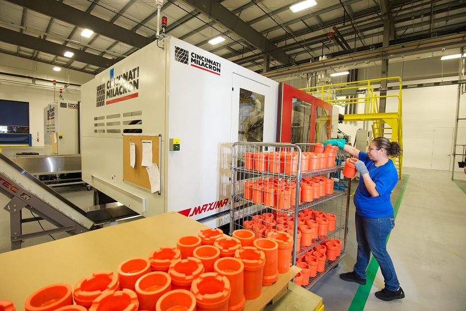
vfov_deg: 73.7
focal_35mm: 16
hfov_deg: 96.8
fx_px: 207
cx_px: 233
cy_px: 156
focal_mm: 16
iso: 800
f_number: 5.6
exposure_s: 1/40
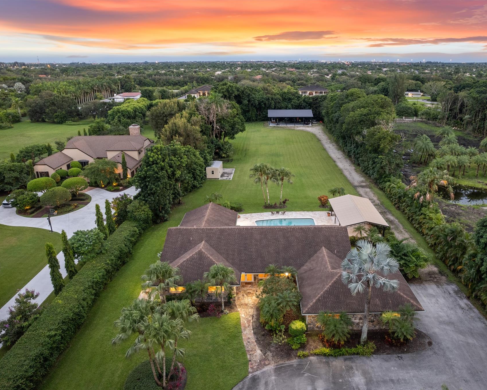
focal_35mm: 25
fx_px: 360
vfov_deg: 56.8
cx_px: 266
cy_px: 196
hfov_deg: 68.0
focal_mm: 8.38
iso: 490
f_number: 2.8
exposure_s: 1/13
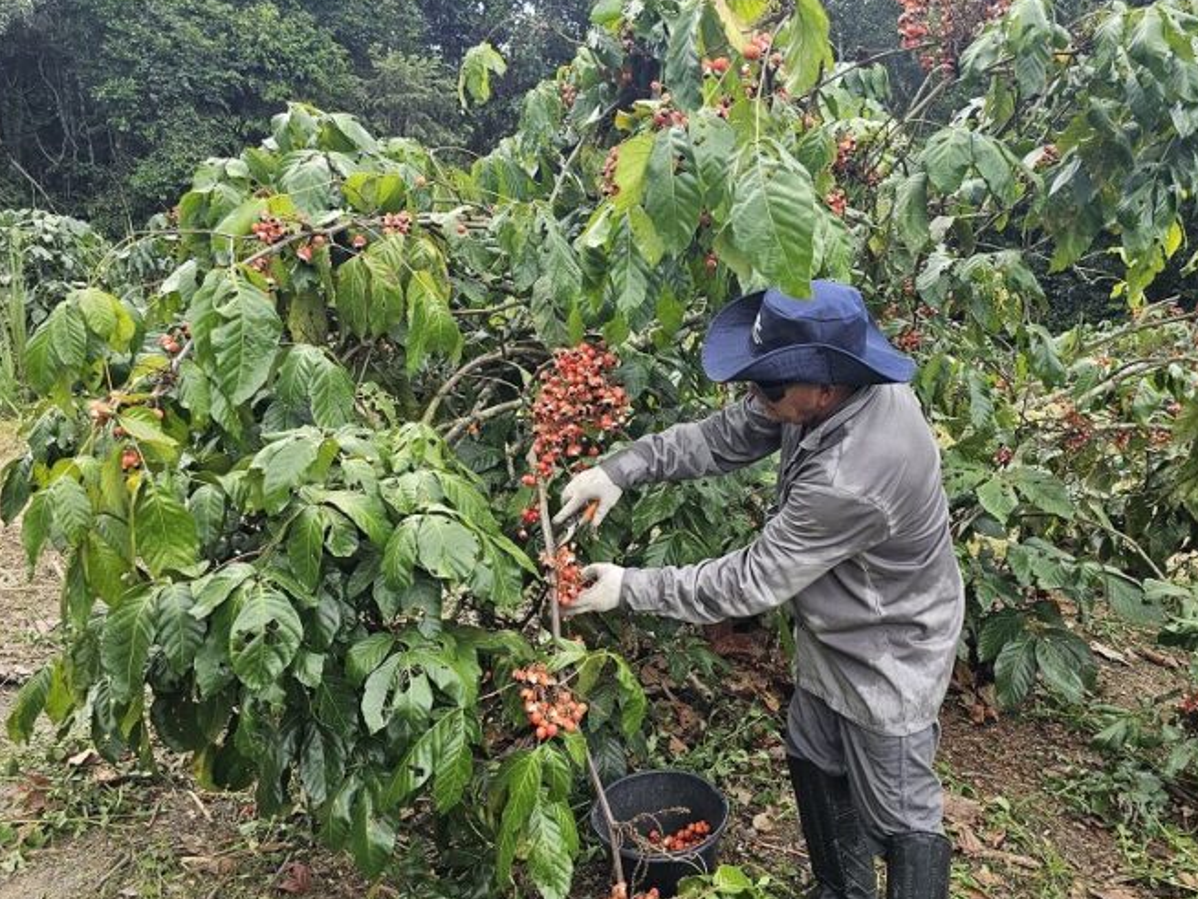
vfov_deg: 51.3
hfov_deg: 65.1
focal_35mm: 27
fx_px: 935
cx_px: 663
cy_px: 498
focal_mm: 6.3
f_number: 1.7
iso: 25
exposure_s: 1/180
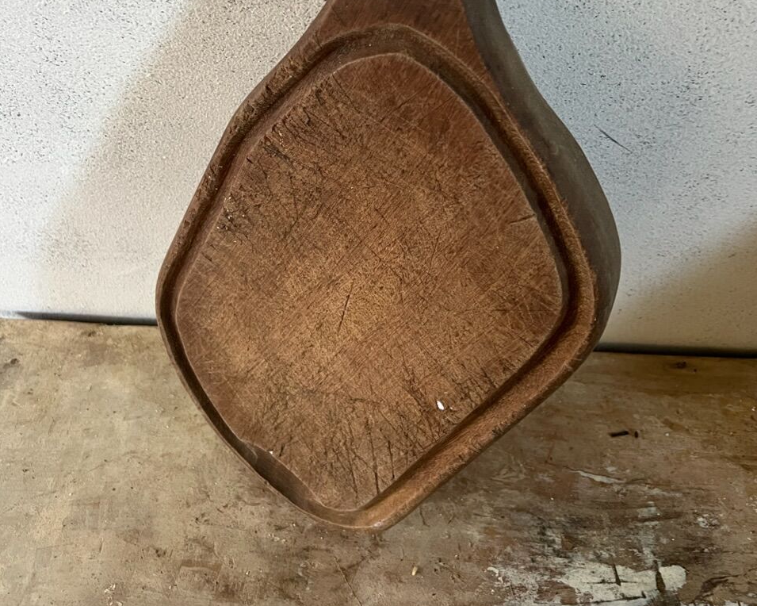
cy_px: 119
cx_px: 378
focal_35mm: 34
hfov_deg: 52.8
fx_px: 762
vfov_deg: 41.4
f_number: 1.5
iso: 400
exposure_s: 1/60
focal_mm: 5.7
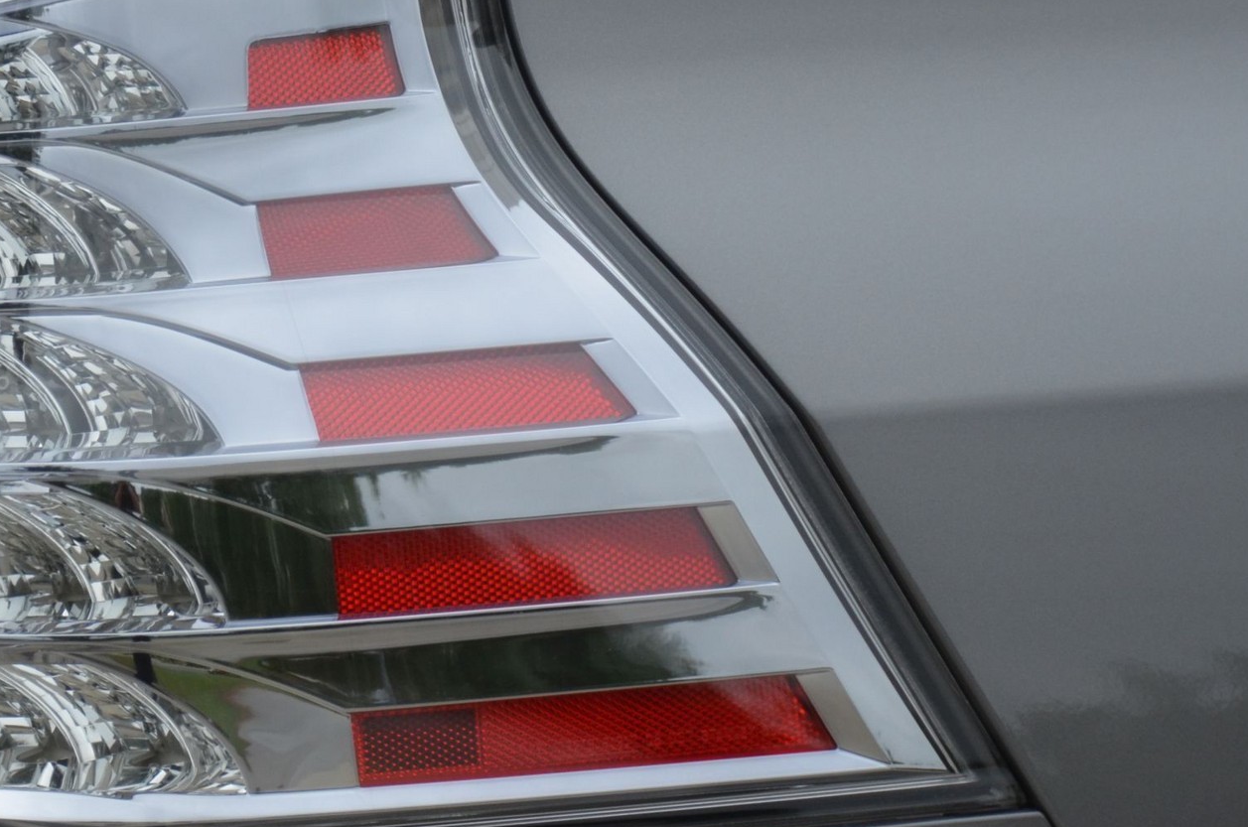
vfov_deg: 4.1
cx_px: 197
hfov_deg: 6.2
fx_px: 11557
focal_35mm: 334
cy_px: 167
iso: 450
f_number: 5.3
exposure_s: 1/1000
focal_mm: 112
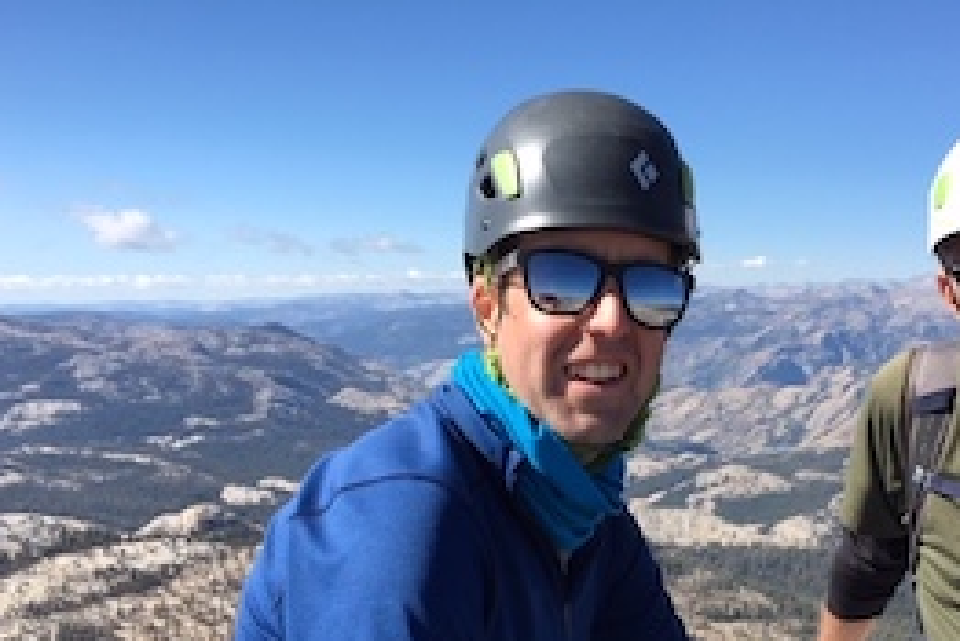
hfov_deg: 41.9
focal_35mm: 46
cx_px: 674
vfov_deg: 28.4
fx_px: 1227
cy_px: 542
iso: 25
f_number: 2.2
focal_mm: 4.15
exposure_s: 1/1115
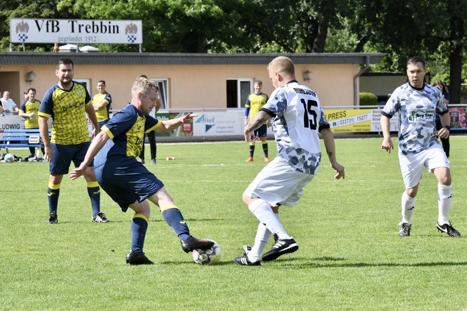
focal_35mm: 220
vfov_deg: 6.2
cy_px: 156
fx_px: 2853
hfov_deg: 9.4
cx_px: 234
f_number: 18
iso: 5000
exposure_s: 1/1600
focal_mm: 220
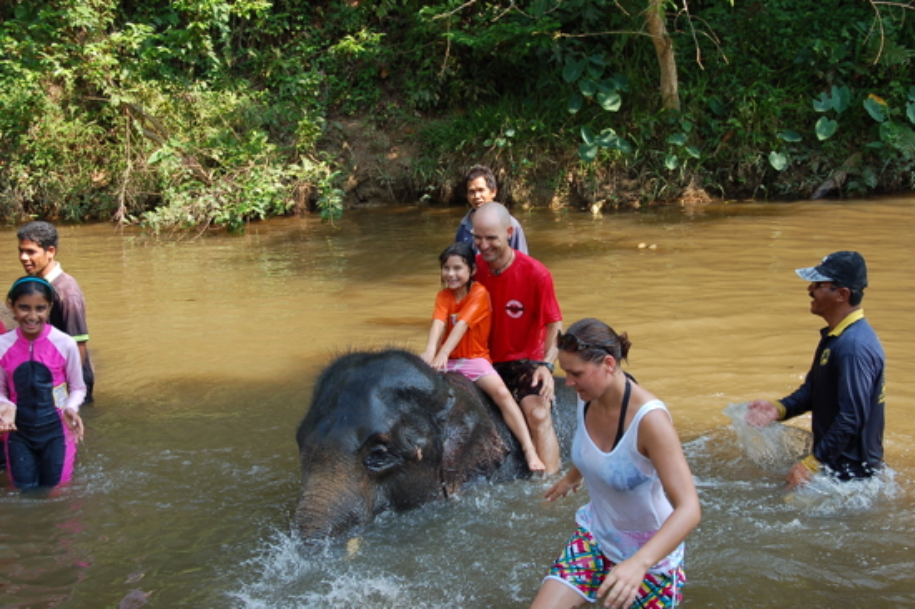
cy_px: 304
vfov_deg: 25.7
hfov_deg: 37.9
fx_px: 1334
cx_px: 458
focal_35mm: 52
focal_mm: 35
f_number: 6.3
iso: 200
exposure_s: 1/160
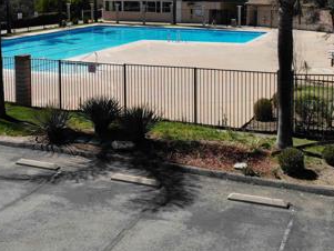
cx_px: 146
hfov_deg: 37.4
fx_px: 492
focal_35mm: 51
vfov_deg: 27.7
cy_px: 33
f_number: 2.8
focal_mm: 4.5
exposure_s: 1/1321
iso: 100
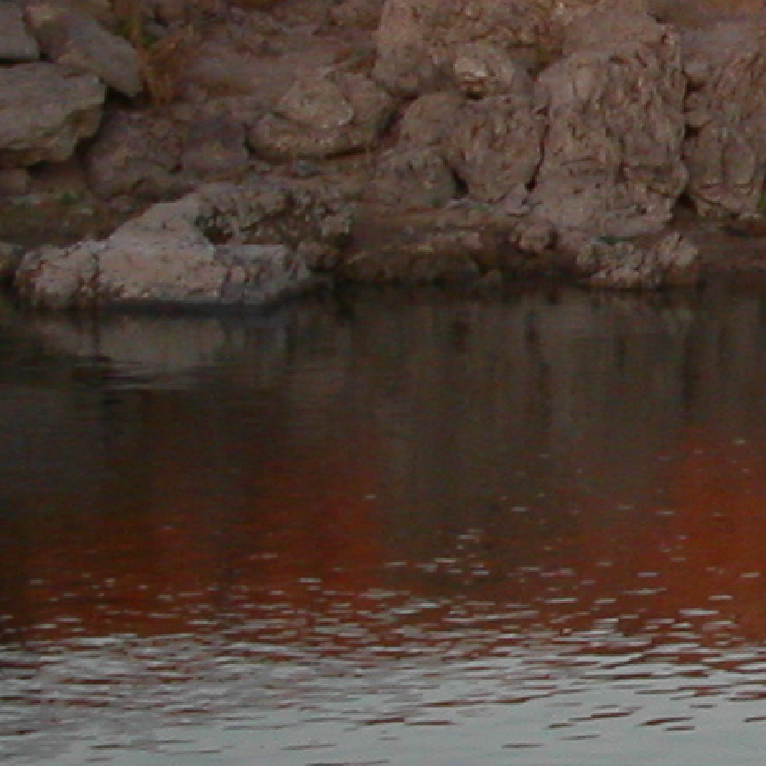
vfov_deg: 10.6
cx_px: 1624
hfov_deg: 9.8
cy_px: 181
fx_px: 4106
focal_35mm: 164
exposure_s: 1/45
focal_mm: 7.8
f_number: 8
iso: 100
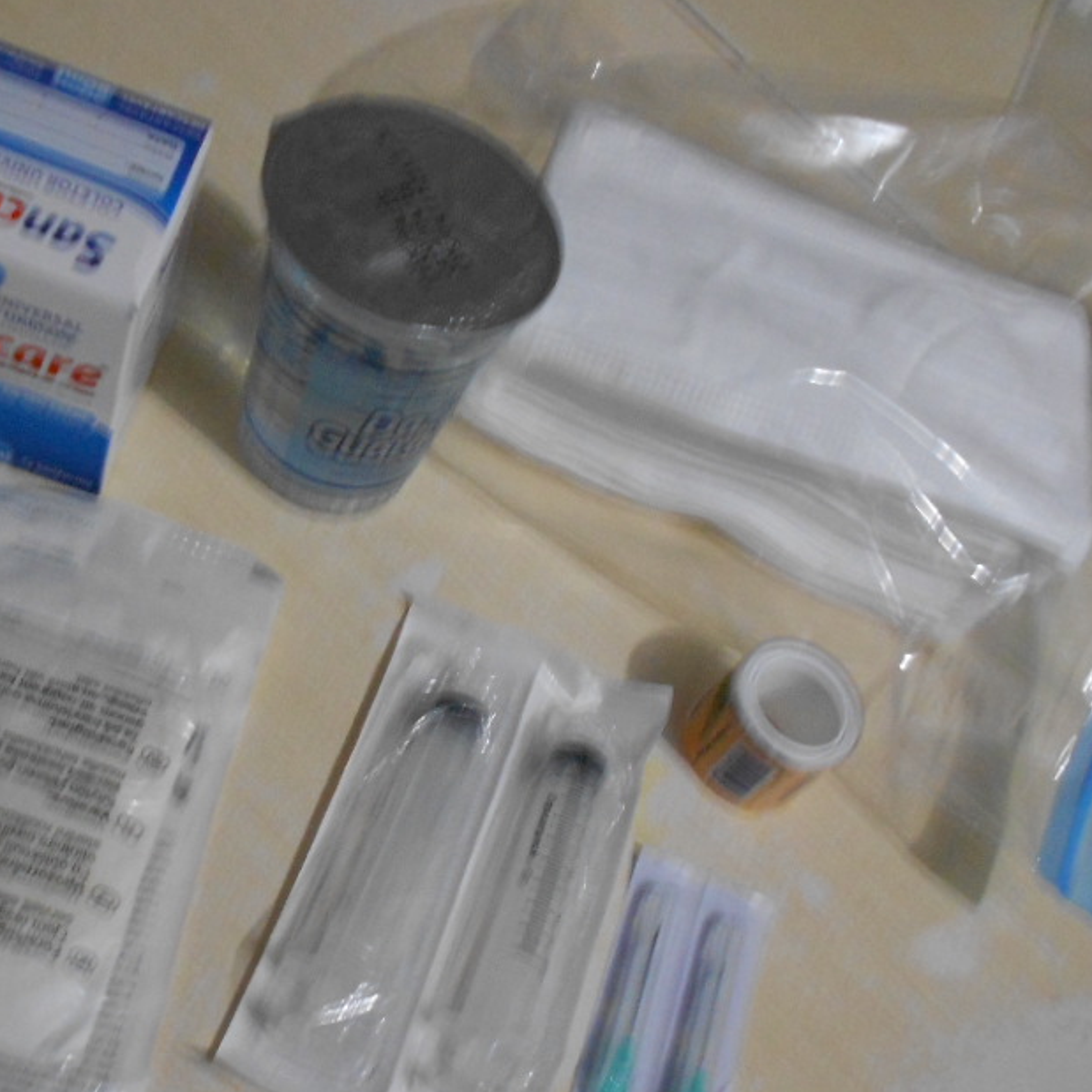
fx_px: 1356
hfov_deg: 43.6
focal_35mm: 38
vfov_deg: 43.6
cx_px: 420
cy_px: 658
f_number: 3.2
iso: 400
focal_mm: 4.6
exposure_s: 1/13
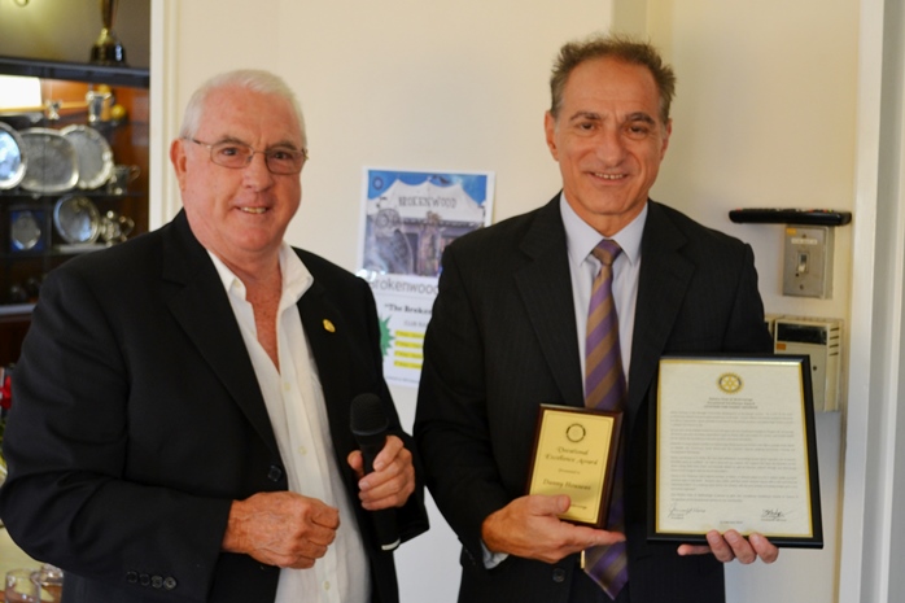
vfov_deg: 30.8
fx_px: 1093
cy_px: 302
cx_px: 452
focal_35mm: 44
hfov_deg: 45.0
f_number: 4.5
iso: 400
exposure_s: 1/25
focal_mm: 29
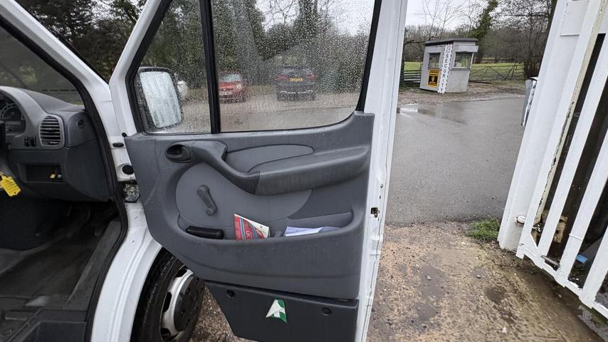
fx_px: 258
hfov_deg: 99.4
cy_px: 145
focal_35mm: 16
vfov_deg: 66.7
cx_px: 313
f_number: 2.2
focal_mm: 2.22
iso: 250
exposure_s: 1/60
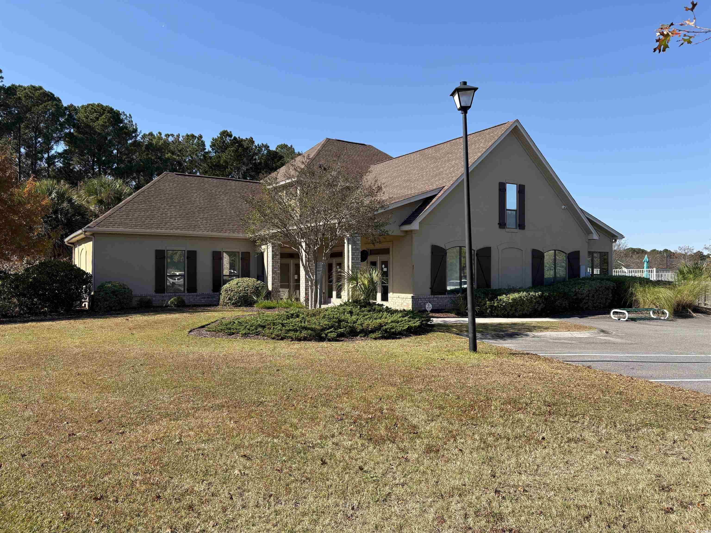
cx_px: 356
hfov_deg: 67.3
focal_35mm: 26
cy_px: 266
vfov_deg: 53.1
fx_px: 534
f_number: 1.6
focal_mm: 5.96
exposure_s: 1/2075
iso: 50
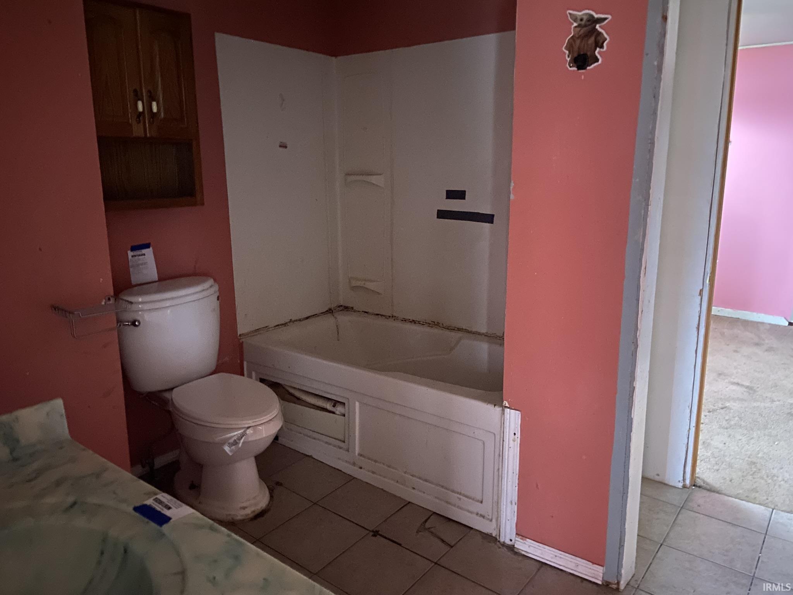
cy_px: 298
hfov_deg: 67.3
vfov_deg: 53.1
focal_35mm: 26
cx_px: 396
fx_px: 596
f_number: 1.8
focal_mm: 4.25
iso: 1000
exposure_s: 1/8
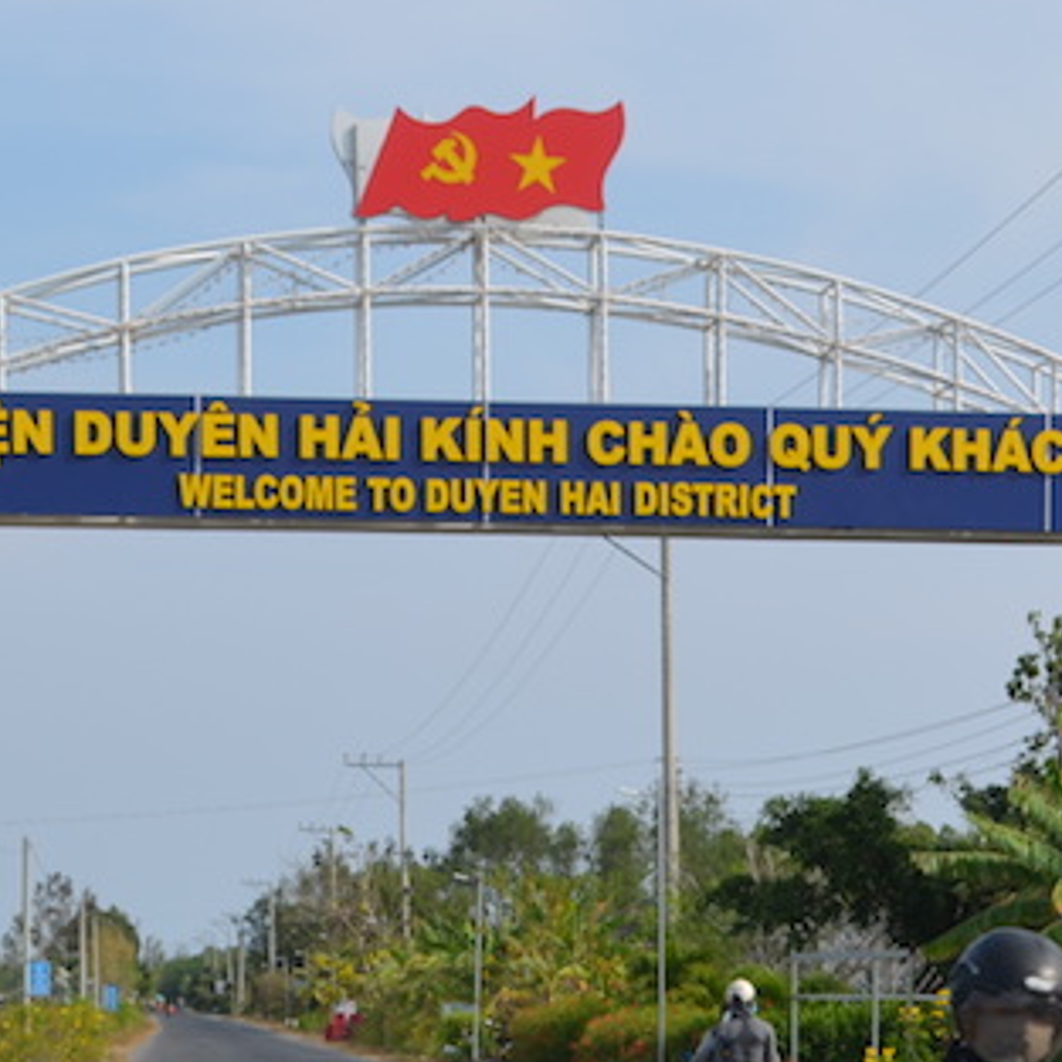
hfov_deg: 14.0
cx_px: 570
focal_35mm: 125
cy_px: 1126
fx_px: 4339
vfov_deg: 13.7
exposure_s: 1/250
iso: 100
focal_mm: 30
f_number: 8
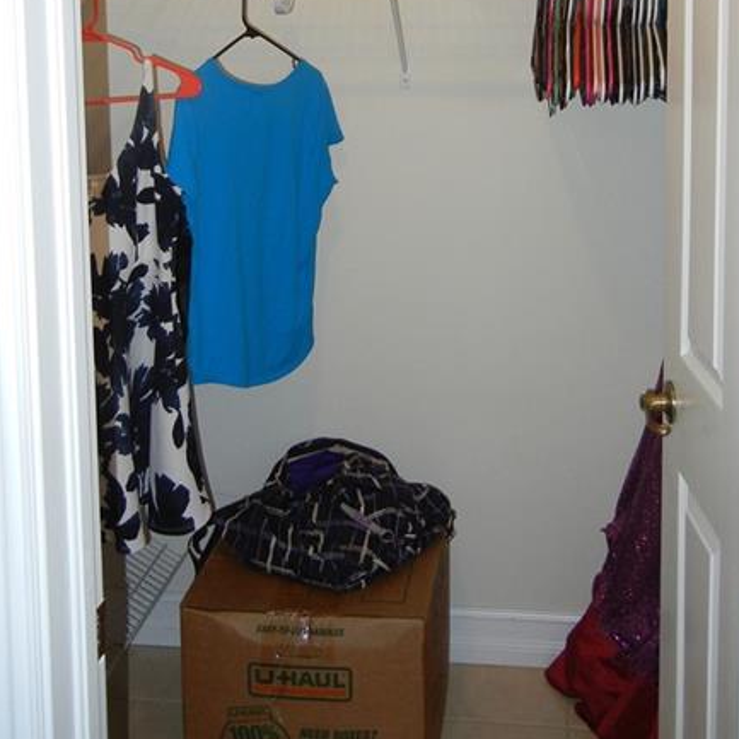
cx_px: 427
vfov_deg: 34.5
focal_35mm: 47
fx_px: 1135
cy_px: 111
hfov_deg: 36.0
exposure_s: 1/30
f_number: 3.5
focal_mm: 5.4
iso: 200
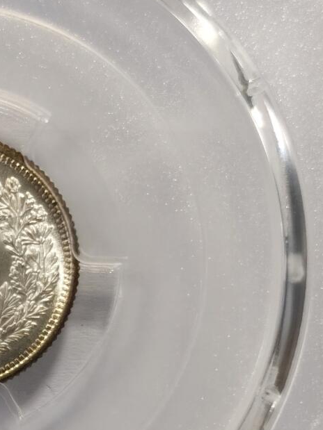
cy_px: 431
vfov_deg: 12.4
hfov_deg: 9.3
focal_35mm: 157
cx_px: -57
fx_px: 1954
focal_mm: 5.56
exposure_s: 1/100
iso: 80
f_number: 16
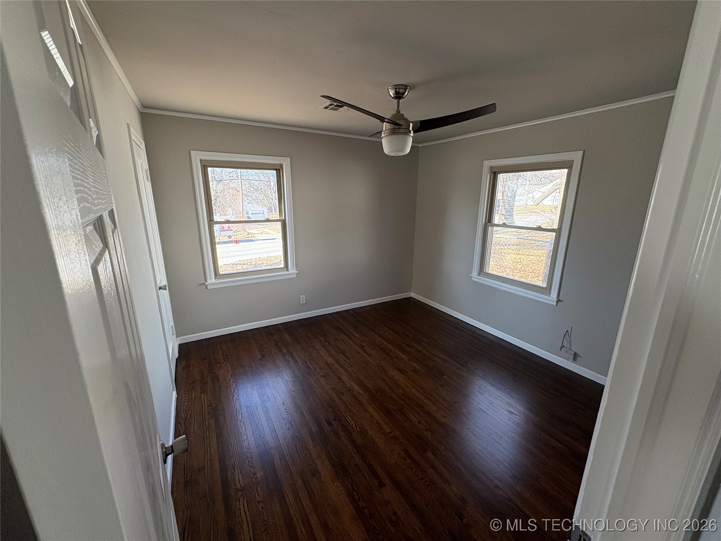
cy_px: 270
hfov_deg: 102.1
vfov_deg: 85.7
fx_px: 292
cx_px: 360
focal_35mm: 14
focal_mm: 2.22
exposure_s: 1/105
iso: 125
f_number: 2.2
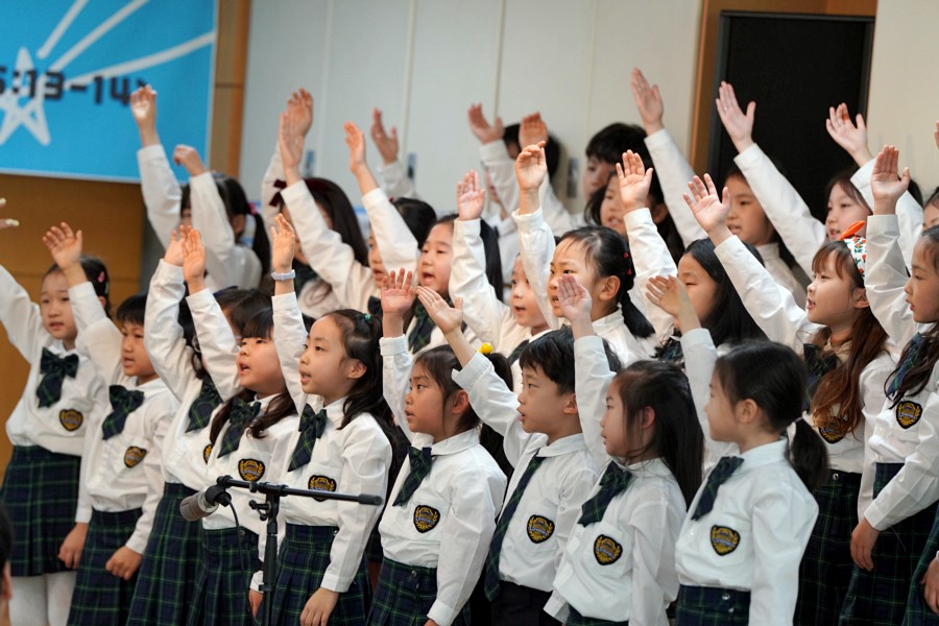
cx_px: 470
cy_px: 313
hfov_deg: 10.3
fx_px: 5216
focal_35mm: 200
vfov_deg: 6.9
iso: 1250
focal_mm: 200
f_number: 4
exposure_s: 1/250
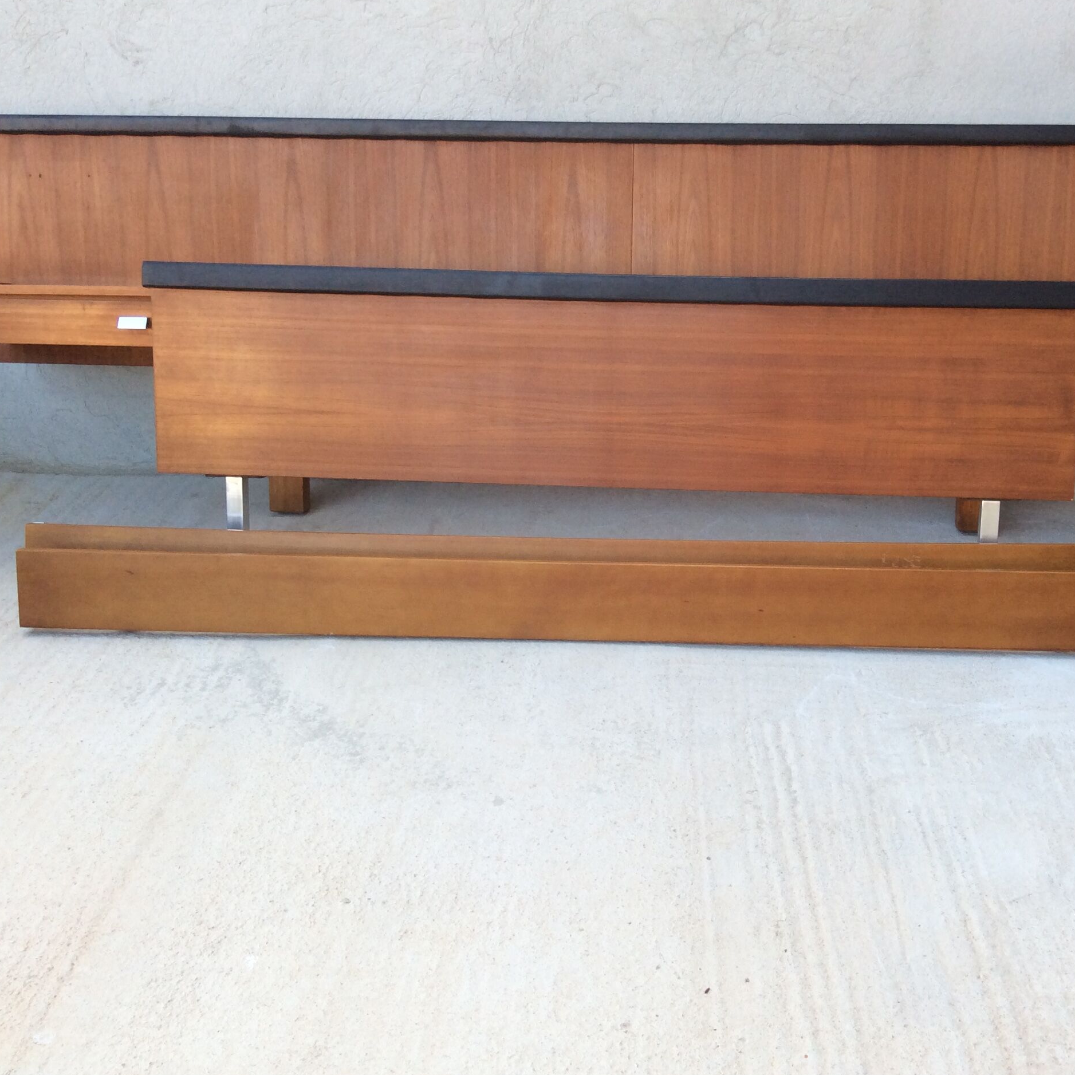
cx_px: 643
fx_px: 1370
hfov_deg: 42.6
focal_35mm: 39
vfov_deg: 42.8
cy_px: 538
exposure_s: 1/100
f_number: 2.4
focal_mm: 3.3
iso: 40
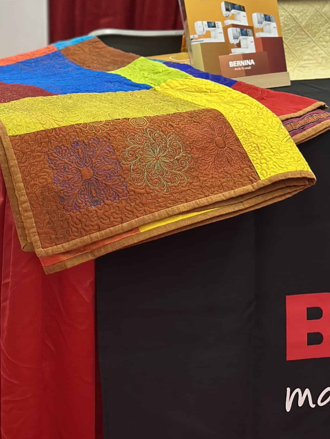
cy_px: 79
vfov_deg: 17.3
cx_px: 47
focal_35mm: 113
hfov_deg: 13.0
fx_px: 1436
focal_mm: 6.86
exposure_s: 1/60
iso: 100
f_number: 1.78
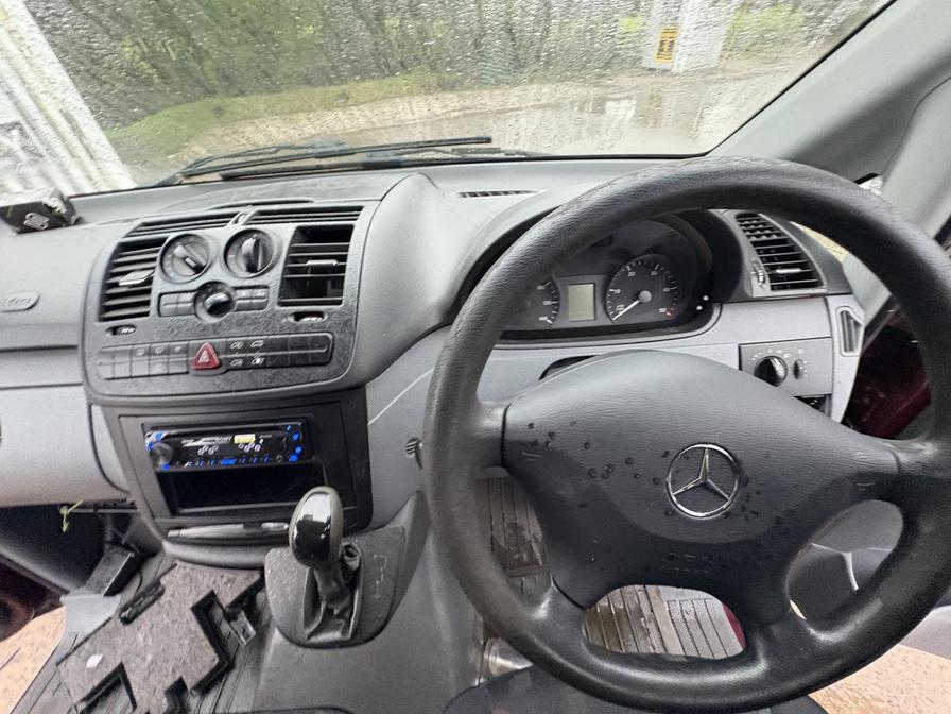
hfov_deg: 102.1
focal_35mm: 14
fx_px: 385
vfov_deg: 85.7
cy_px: 357
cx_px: 476
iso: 640
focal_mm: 2.22
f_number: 2.2
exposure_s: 1/60
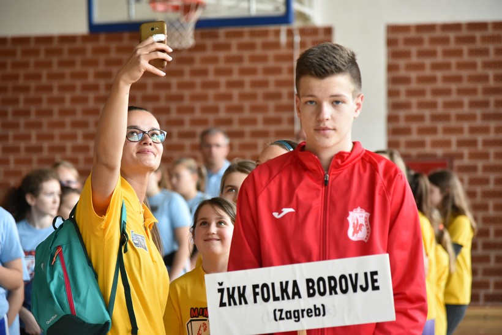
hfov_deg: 17.1
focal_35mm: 120
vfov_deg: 11.4
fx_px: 1674
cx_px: 251
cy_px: 168
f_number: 4
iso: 3200
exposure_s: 1/800
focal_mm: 120
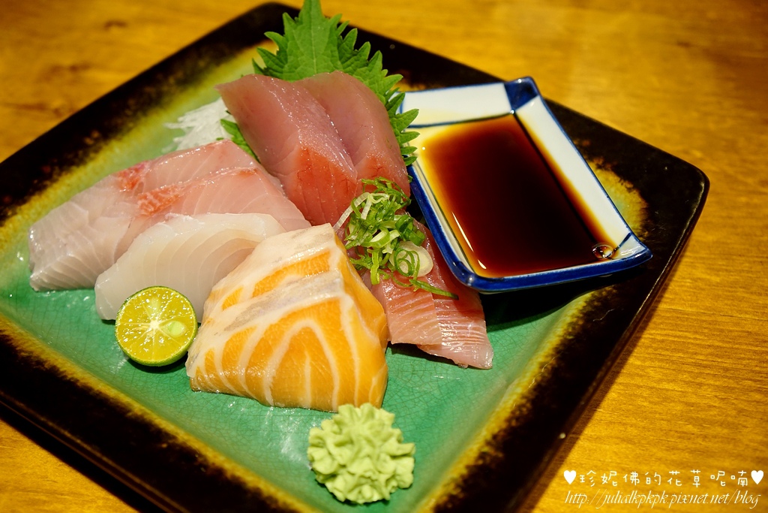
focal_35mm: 44
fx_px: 928
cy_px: 256
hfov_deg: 45.0
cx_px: 384
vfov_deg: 30.9
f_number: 4
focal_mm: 29
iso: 800
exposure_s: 1/30
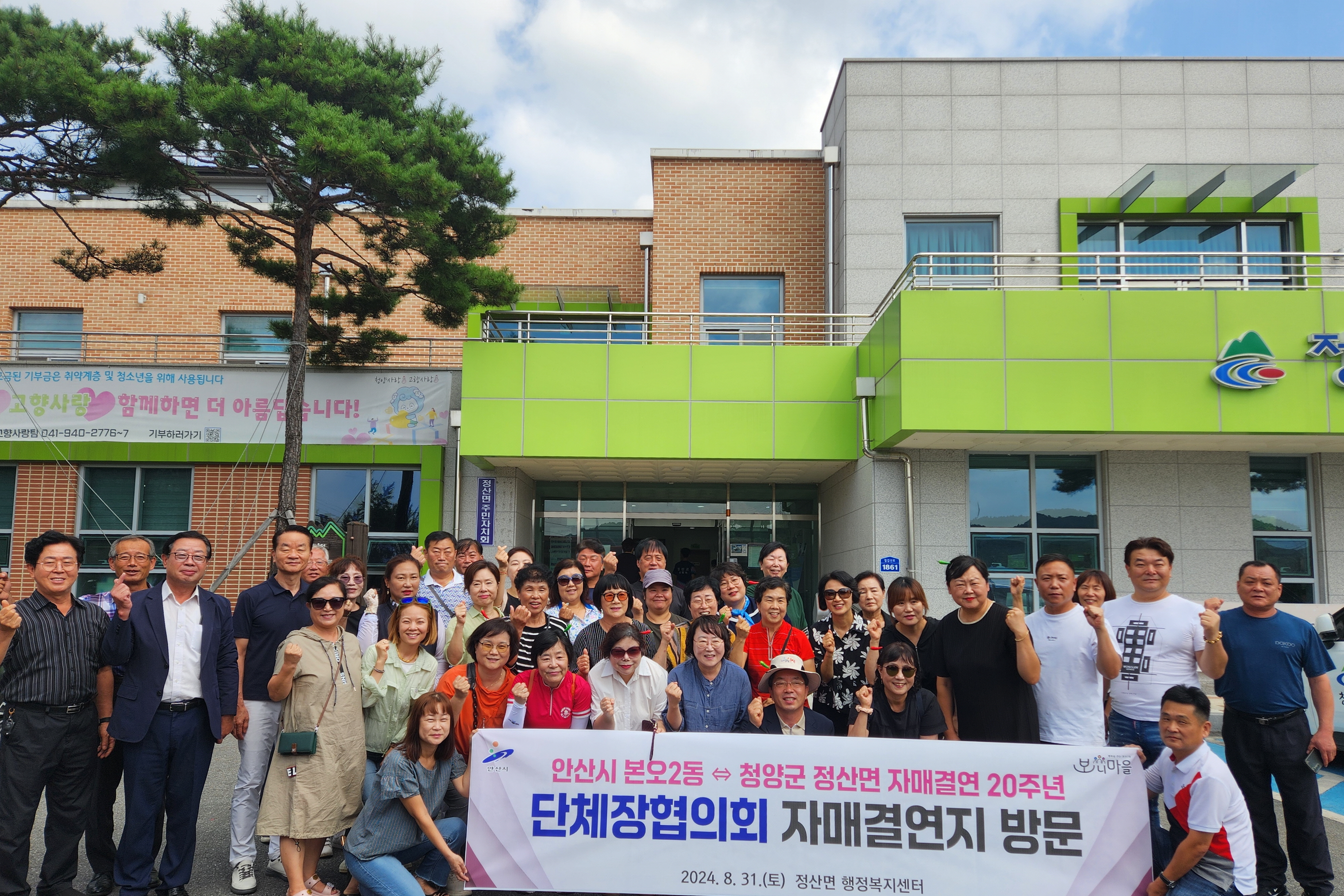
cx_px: 674
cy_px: 504
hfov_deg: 73.7
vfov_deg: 53.0
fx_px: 896
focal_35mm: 24
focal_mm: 5.4
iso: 20
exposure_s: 1/1117
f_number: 1.8
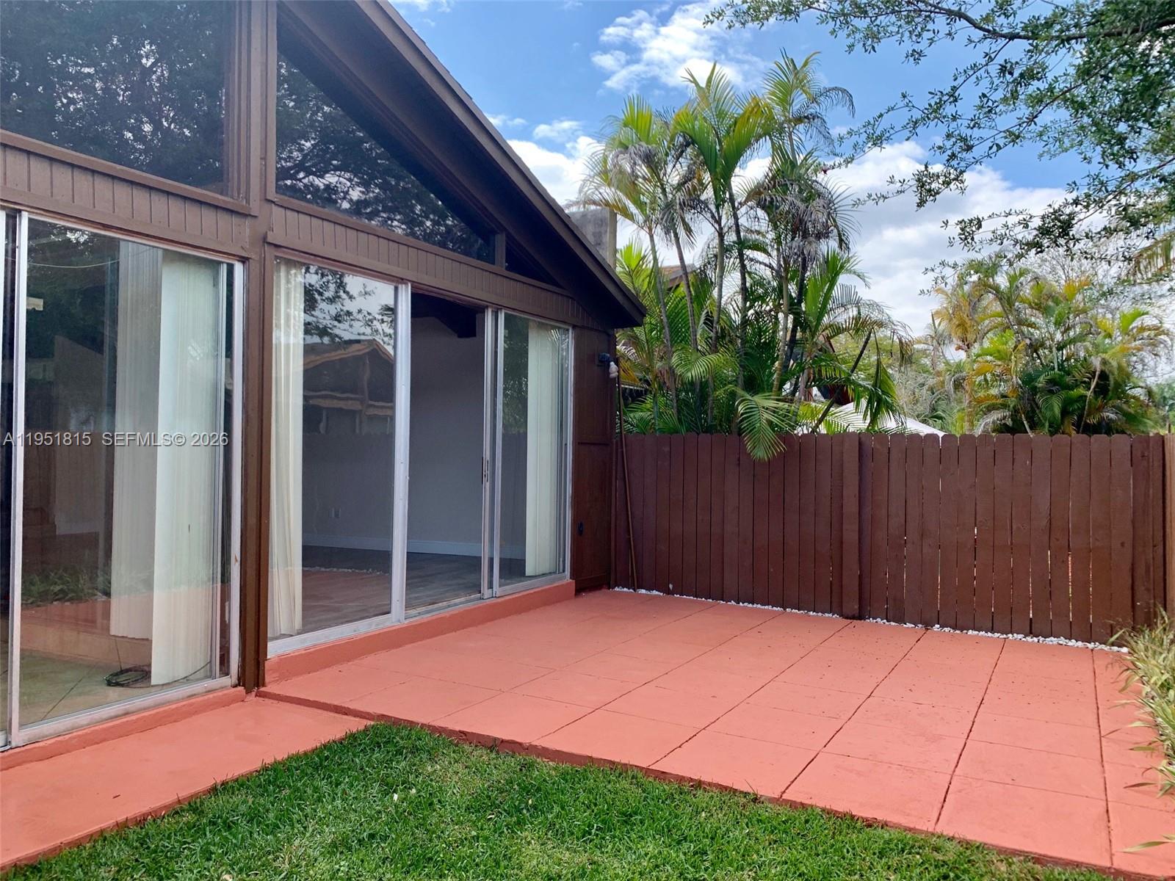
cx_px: 588
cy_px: 440
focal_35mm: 26
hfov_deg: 67.3
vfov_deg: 53.1
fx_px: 883
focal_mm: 4.25
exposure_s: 1/620
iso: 25
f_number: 1.8
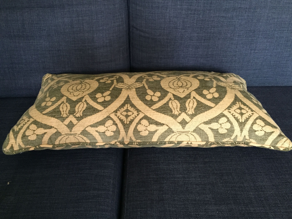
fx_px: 245
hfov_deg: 61.7
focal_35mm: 29
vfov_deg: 48.2
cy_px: 110
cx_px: 146
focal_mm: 4.15
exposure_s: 1/33
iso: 200
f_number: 2.2
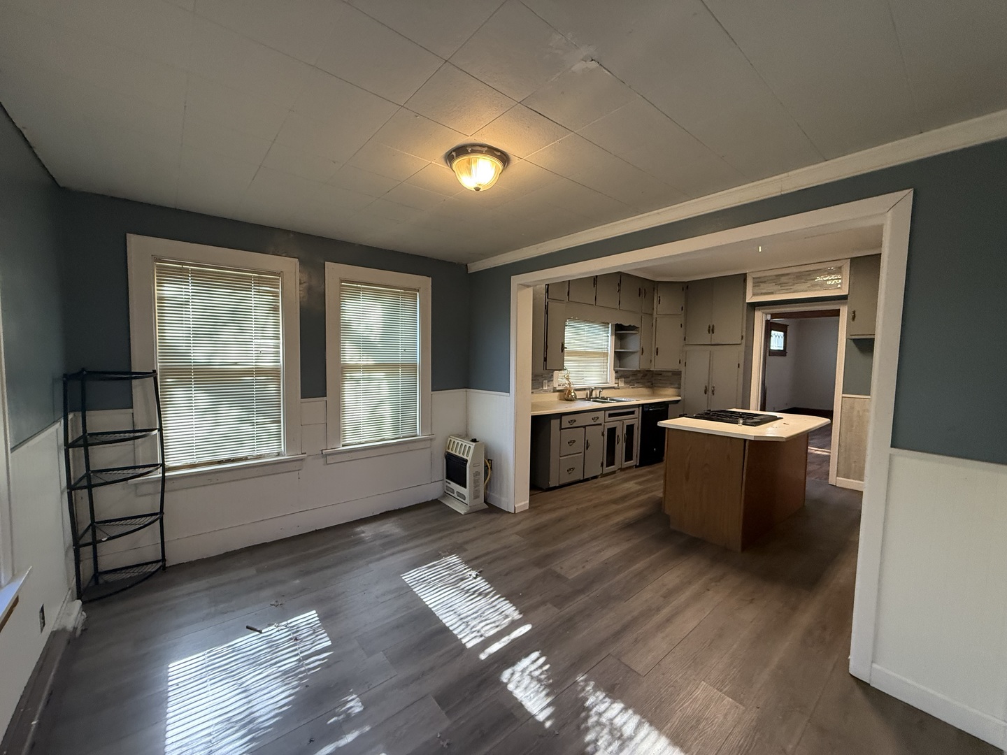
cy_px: 378
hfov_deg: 102.1
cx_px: 504
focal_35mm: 14
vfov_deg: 85.7
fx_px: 407
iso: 400
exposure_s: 1/120
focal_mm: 2.22
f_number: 2.2
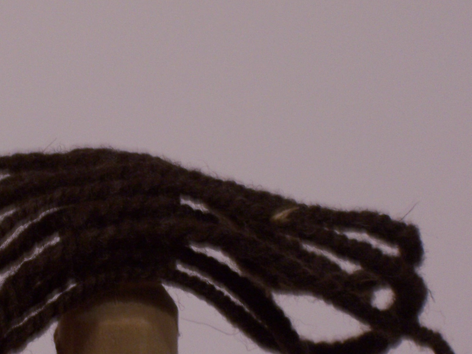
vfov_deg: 8.7
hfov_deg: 11.5
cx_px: 134
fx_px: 2331
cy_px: 242
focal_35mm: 171
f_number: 4.6
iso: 160
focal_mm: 16.8
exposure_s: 1/8
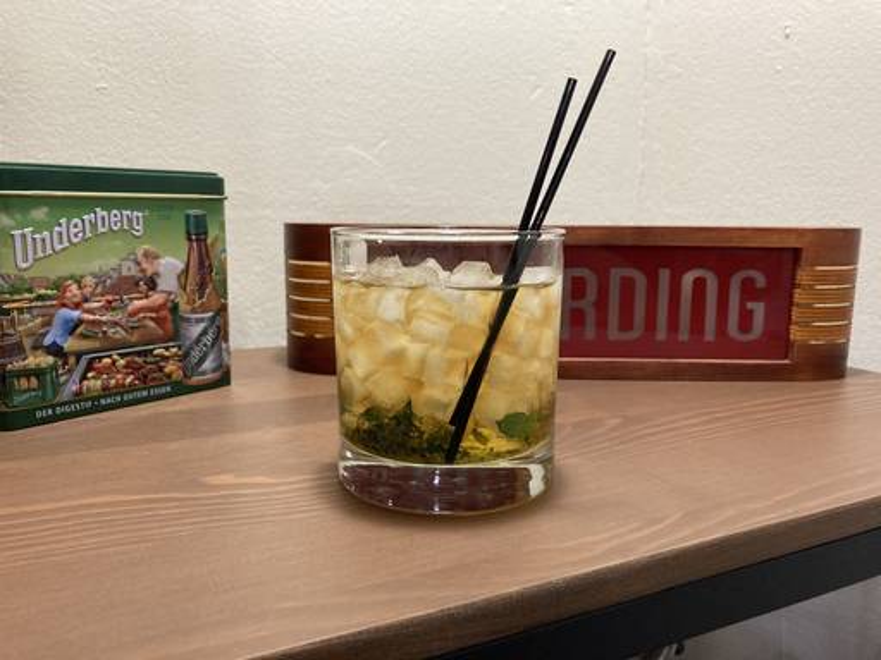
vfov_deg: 49.7
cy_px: 330
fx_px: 713
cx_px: 440
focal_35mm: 28
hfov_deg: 63.4
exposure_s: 1/60
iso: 160
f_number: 1.8
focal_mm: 3.99
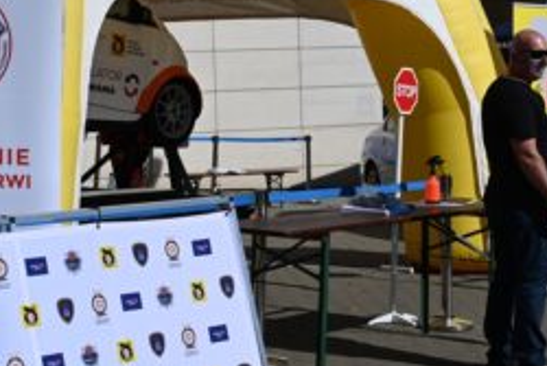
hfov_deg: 22.1
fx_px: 1399
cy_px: 84
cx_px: 243
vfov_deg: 14.8
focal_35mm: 92
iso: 250
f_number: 13
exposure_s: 1/640
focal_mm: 30
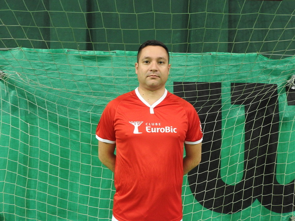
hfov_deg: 60.0
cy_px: 110
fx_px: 256
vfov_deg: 46.8
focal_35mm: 30
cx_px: 148
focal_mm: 5.4
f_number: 3.5
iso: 450
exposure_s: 1/8
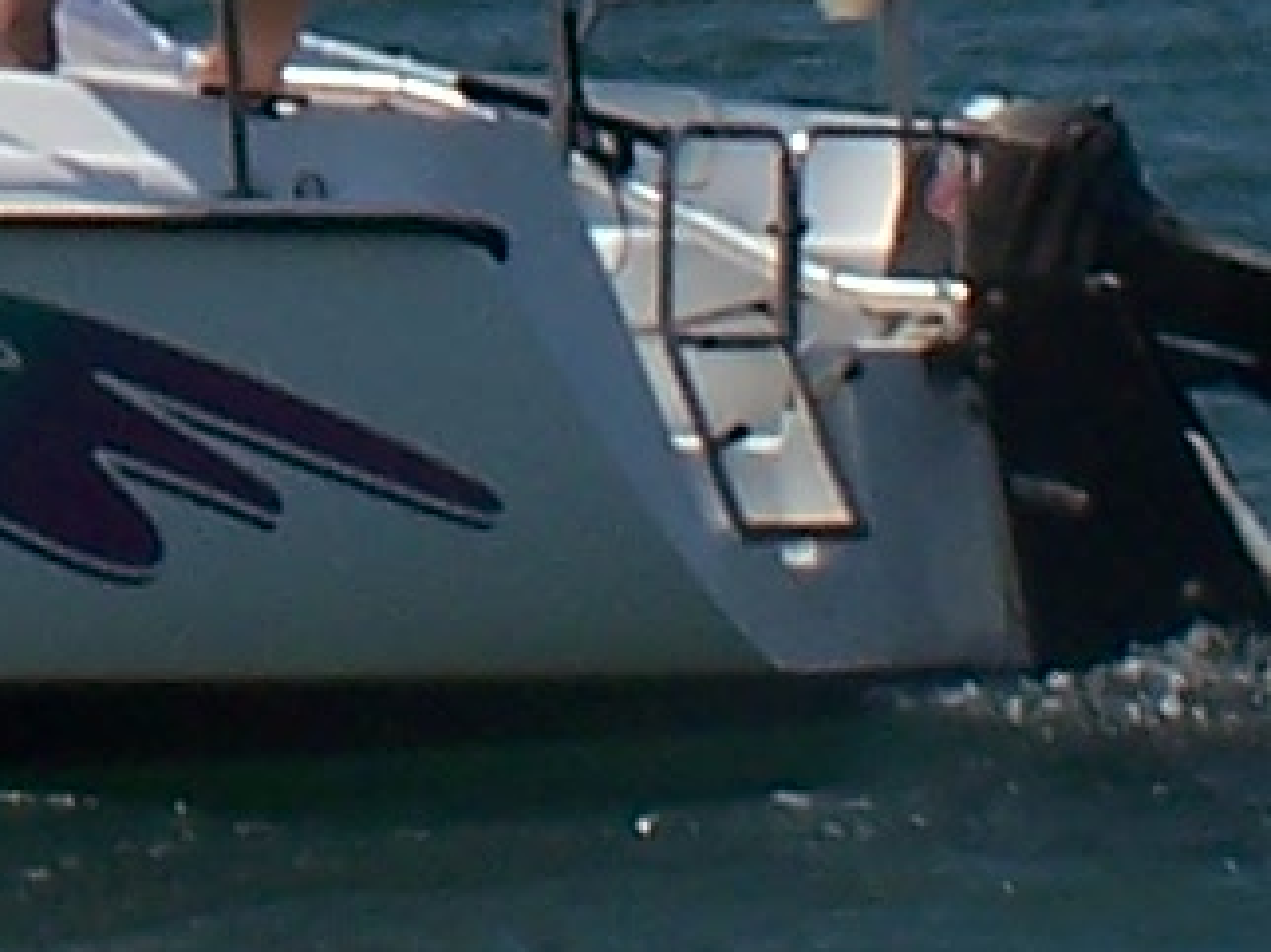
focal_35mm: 537
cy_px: -2287
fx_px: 19702
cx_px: -1287
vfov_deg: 2.7
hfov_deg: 3.7
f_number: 6.3
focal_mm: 12.4
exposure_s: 1/1000
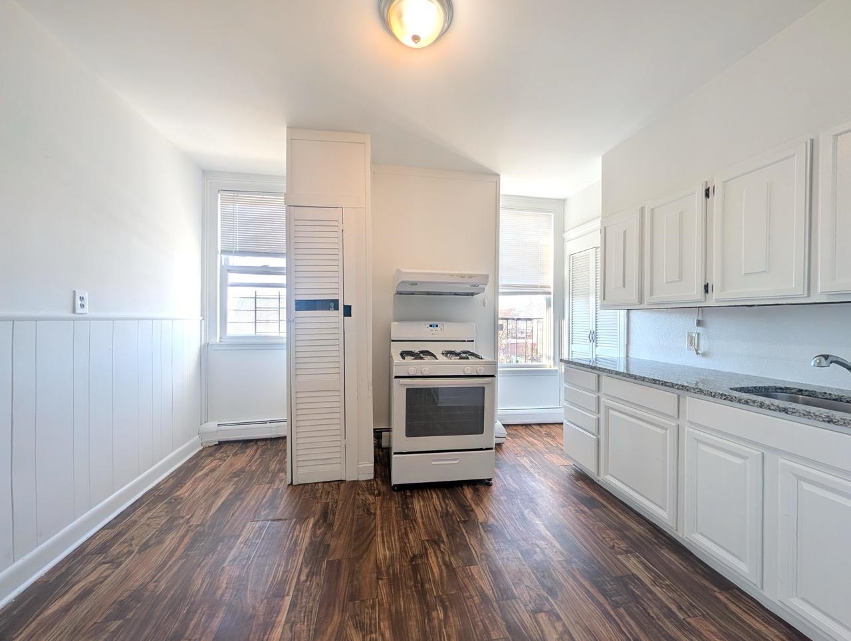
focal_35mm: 12
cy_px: 320
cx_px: 426
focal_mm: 2.02
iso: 51
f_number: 1.7
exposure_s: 1/303
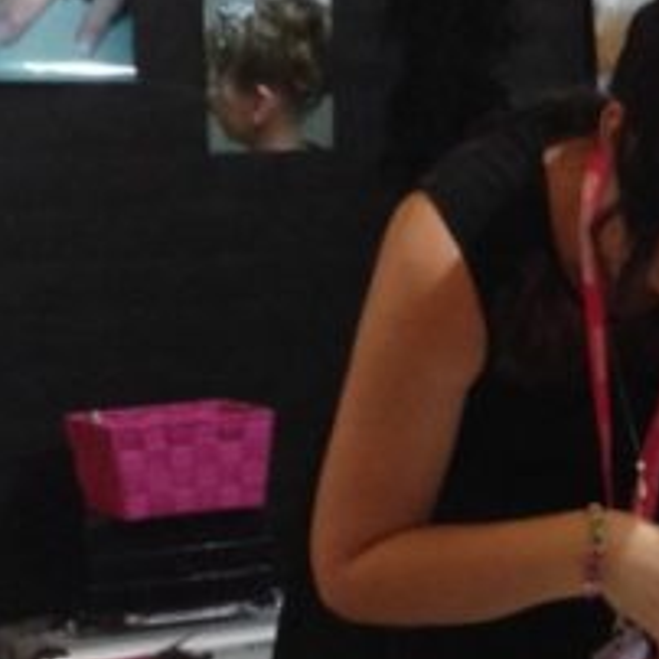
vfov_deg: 11.8
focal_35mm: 148
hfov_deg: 11.3
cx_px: 1037
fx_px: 3188
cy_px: 450
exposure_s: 1/20
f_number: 2.4
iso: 160
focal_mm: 4.12
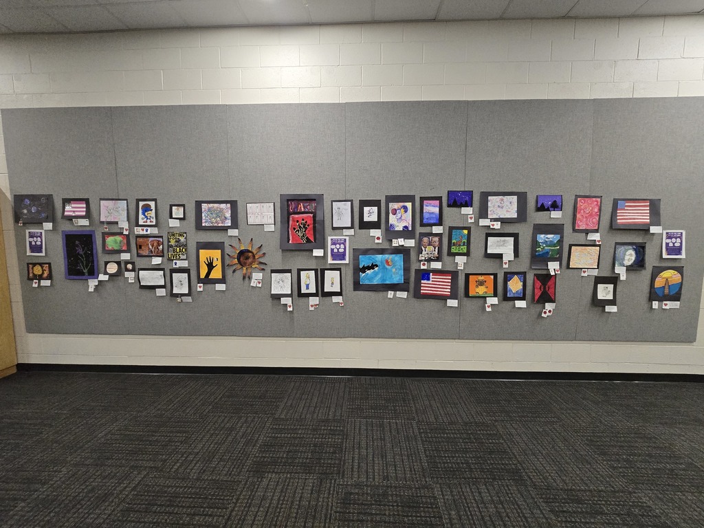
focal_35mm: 13
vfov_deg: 89.9
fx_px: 264
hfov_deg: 106.2
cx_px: 352
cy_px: 264
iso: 640
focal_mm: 2.2
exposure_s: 1/100
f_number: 2.2
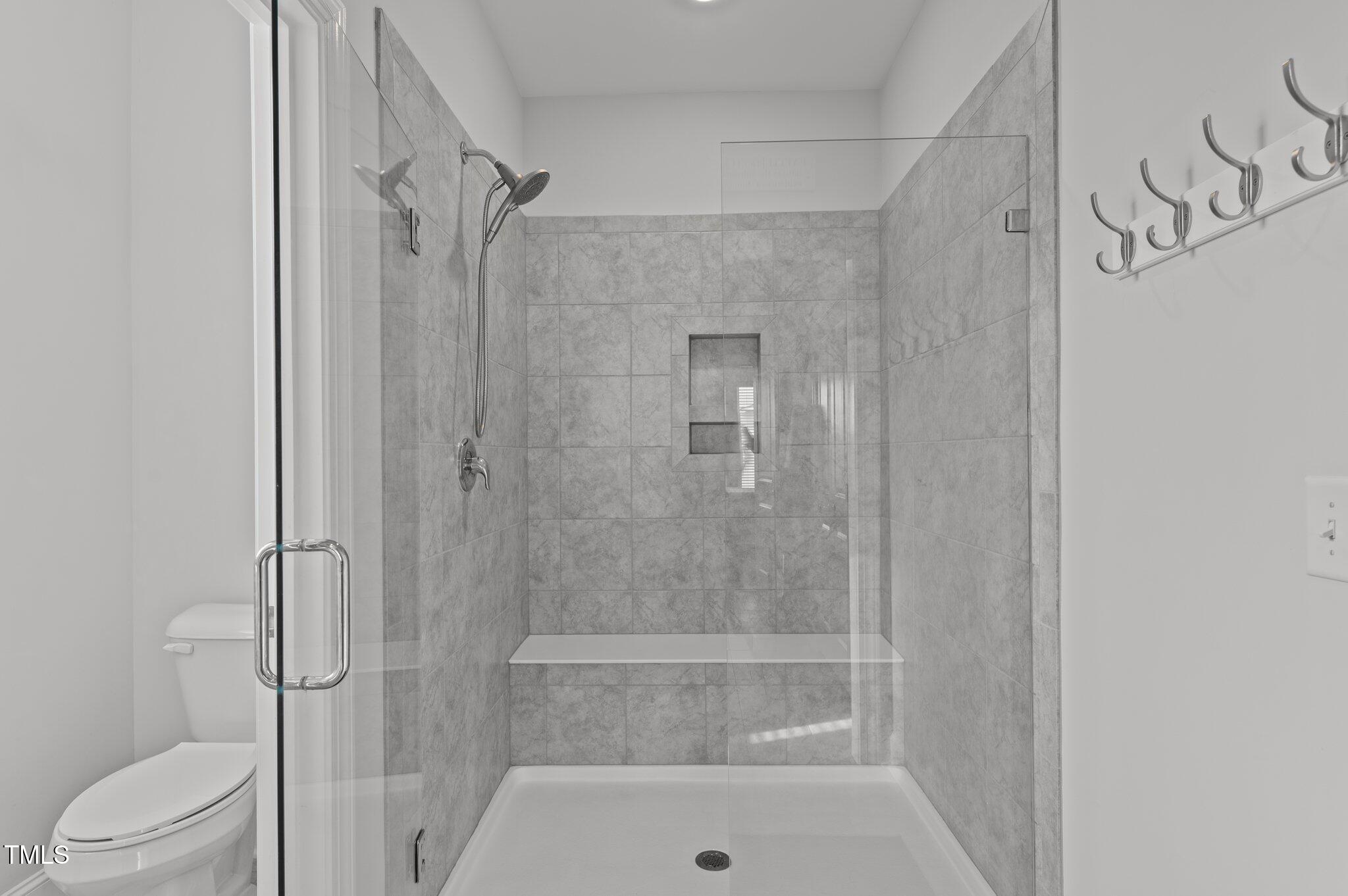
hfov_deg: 87.0
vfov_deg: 64.5
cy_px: 448
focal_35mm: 19
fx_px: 711
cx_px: 674
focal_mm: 19
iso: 400
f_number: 6.3
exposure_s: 1/8
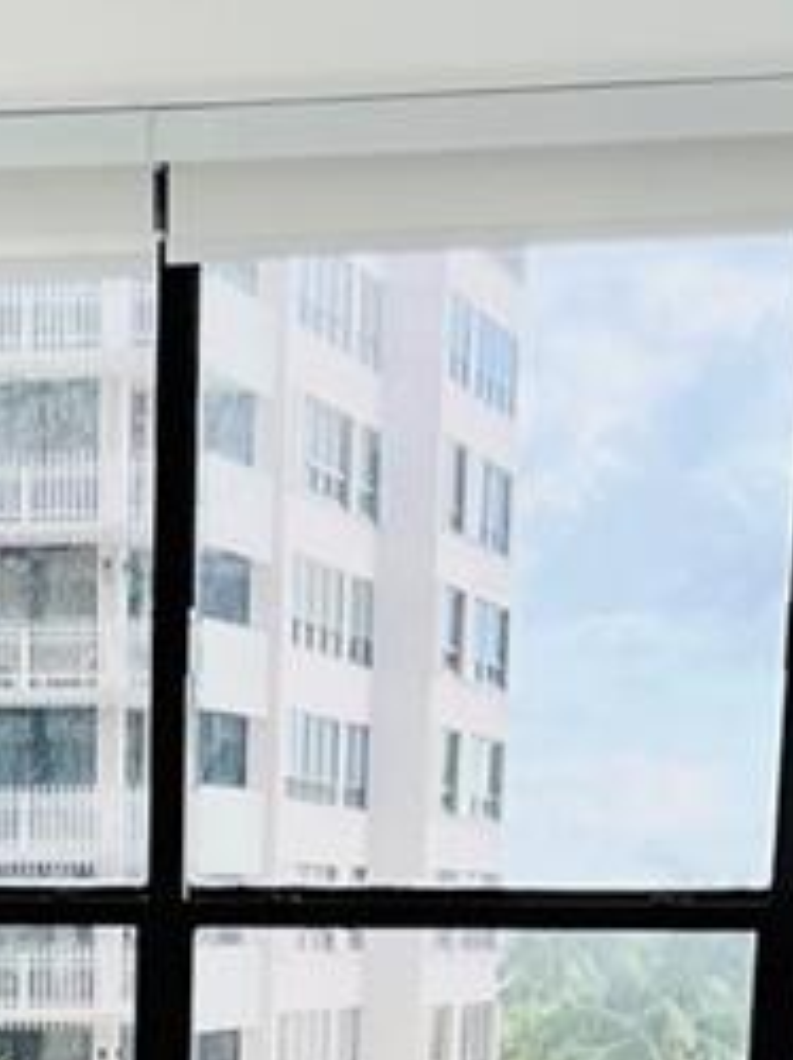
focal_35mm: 125
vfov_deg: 13.5
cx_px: -95
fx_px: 3825
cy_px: 2128
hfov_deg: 11.6
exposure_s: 1/308
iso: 50
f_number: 1.5
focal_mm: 5.7
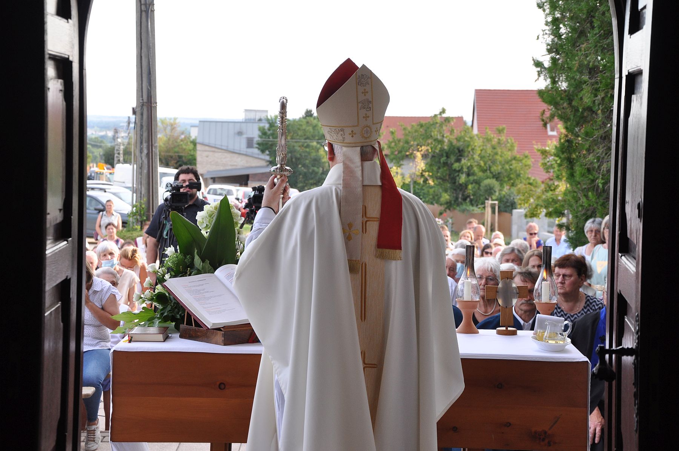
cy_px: 226
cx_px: 340
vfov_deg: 17.5
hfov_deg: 26.0
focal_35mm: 78
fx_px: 1470
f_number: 7.1
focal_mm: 52
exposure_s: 1/200
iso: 400
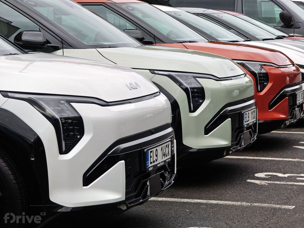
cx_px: 152
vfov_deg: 12.4
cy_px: 114
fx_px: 1054
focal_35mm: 120
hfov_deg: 16.4
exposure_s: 1/231
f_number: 2.5
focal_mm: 19.4
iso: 50
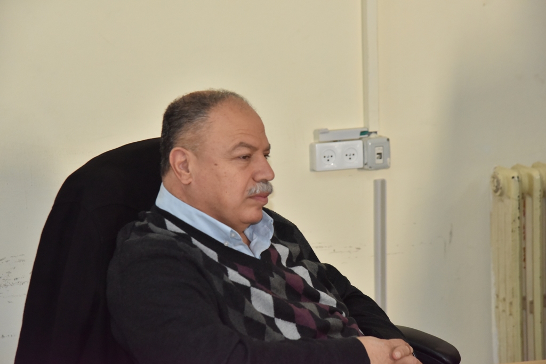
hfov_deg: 18.3
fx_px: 1699
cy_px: 182
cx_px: 273
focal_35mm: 112
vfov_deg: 12.2
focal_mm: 112
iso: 2500
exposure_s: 1/250
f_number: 7.1
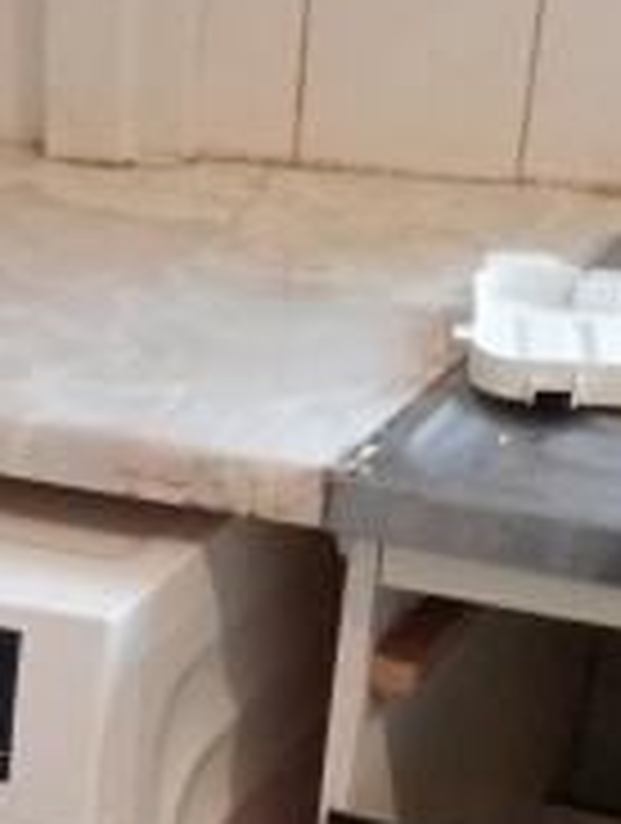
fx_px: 2098
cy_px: 1092
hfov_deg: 15.7
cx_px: -254
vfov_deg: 20.2
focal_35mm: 88
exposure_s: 1/25
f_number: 1.8
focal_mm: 4.04
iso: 3246
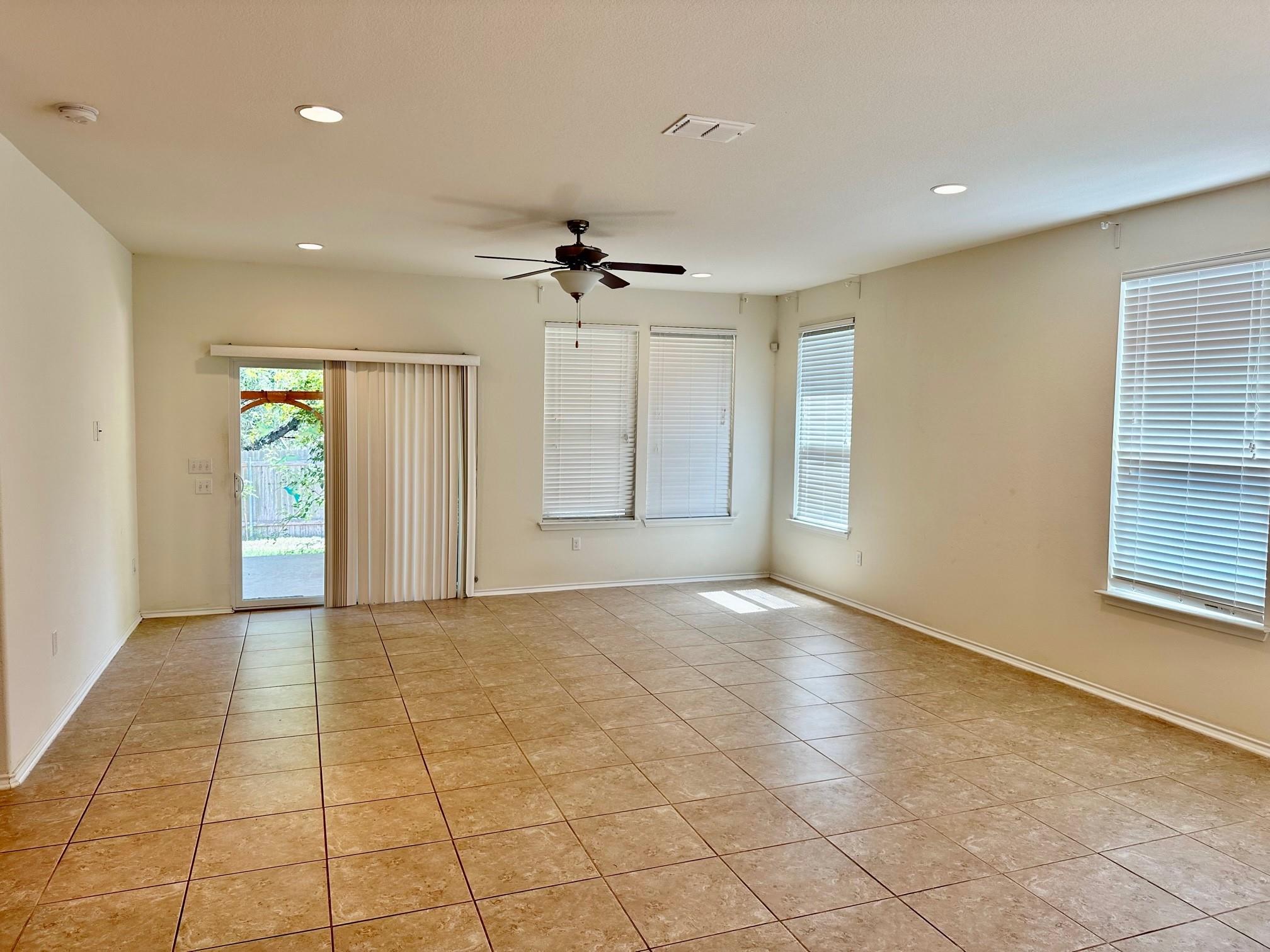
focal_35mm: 24
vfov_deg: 56.8
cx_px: 635
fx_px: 881
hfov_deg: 71.6
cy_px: 476
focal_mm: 6.86
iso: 64
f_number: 1.78
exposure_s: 1/122
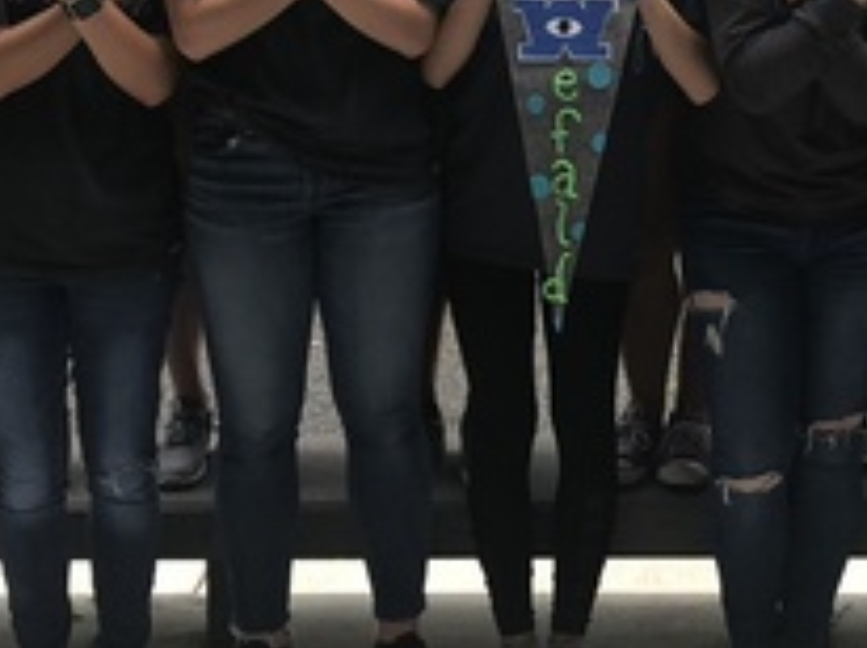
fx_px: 2452
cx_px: 762
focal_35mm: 98
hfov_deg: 19.7
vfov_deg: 14.8
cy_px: -25
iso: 40
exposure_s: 1/120
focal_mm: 3.99
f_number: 1.8
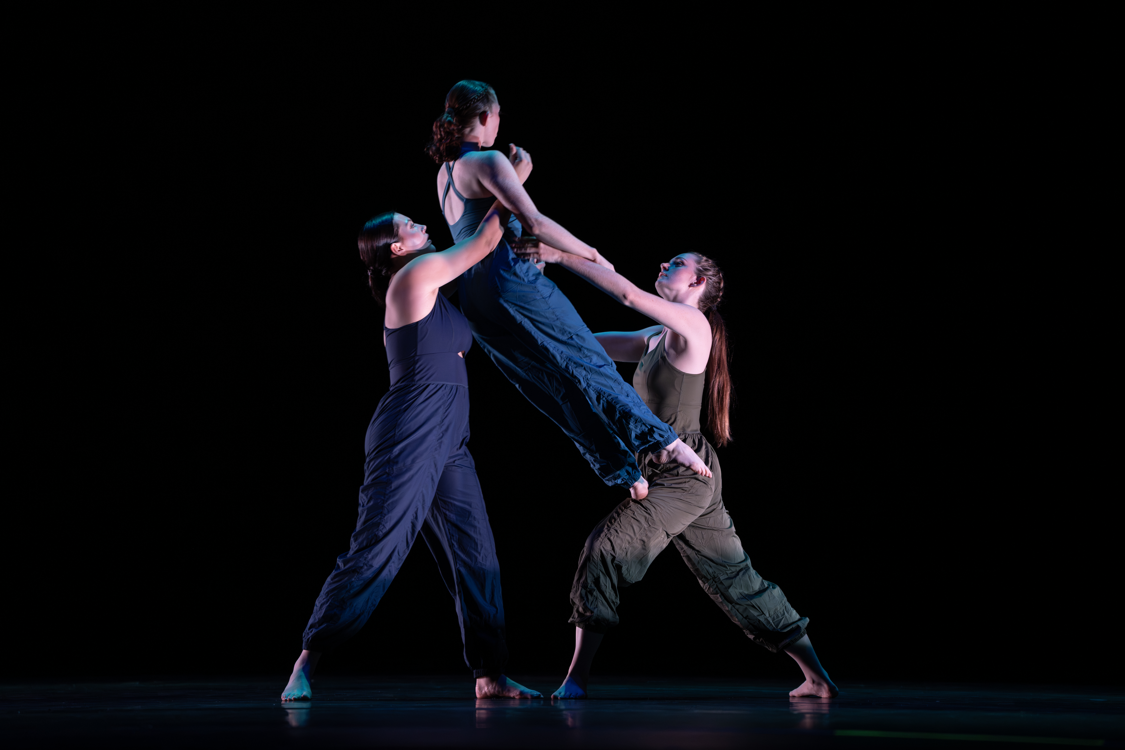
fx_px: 3315
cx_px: 562
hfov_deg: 19.3
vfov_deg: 12.9
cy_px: 375
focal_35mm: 106
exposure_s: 1/200
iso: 3200
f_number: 3.2
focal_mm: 106.1
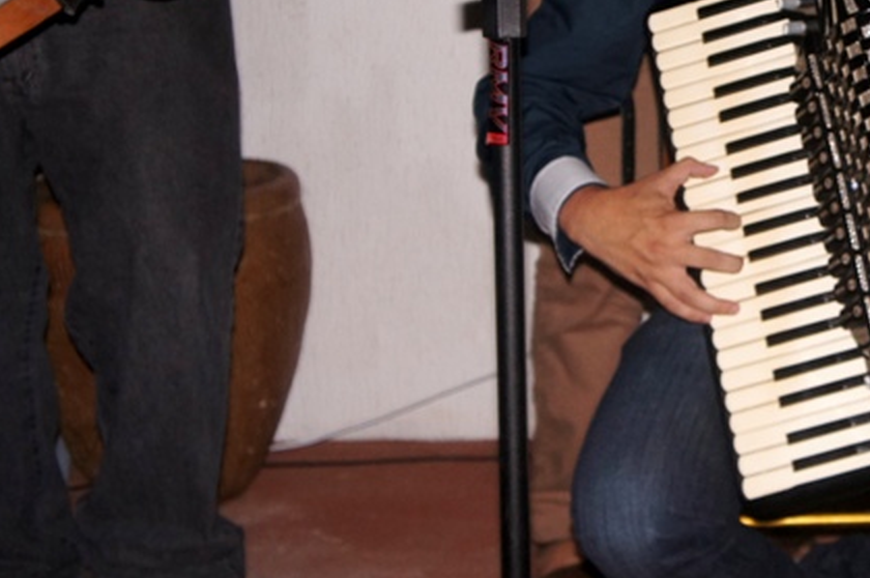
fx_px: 2172
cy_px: 110
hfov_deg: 21.8
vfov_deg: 15.1
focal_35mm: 90
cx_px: 876
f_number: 4
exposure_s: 1/60
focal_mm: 28
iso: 800
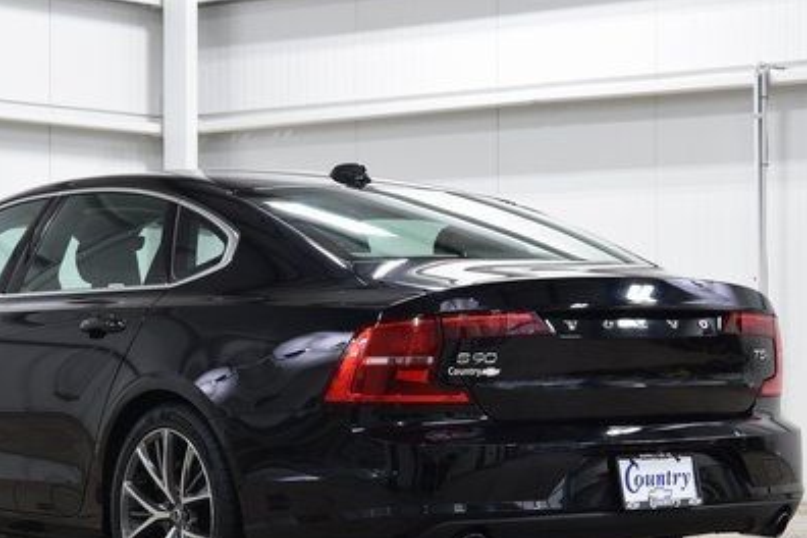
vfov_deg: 14.1
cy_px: 349
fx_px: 2174
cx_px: 273
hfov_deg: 21.0
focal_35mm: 97
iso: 560
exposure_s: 1/15
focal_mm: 40
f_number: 6.3
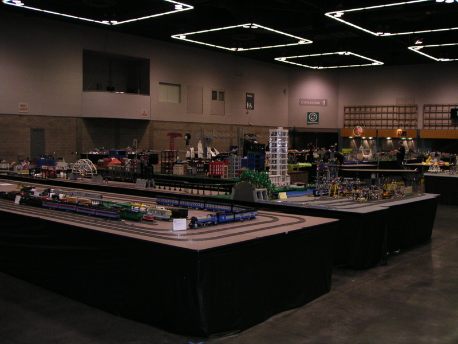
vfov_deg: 37.7
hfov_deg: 49.0
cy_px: 172
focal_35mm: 38
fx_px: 503
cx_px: 229
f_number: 2.8
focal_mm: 6
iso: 160
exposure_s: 1/45
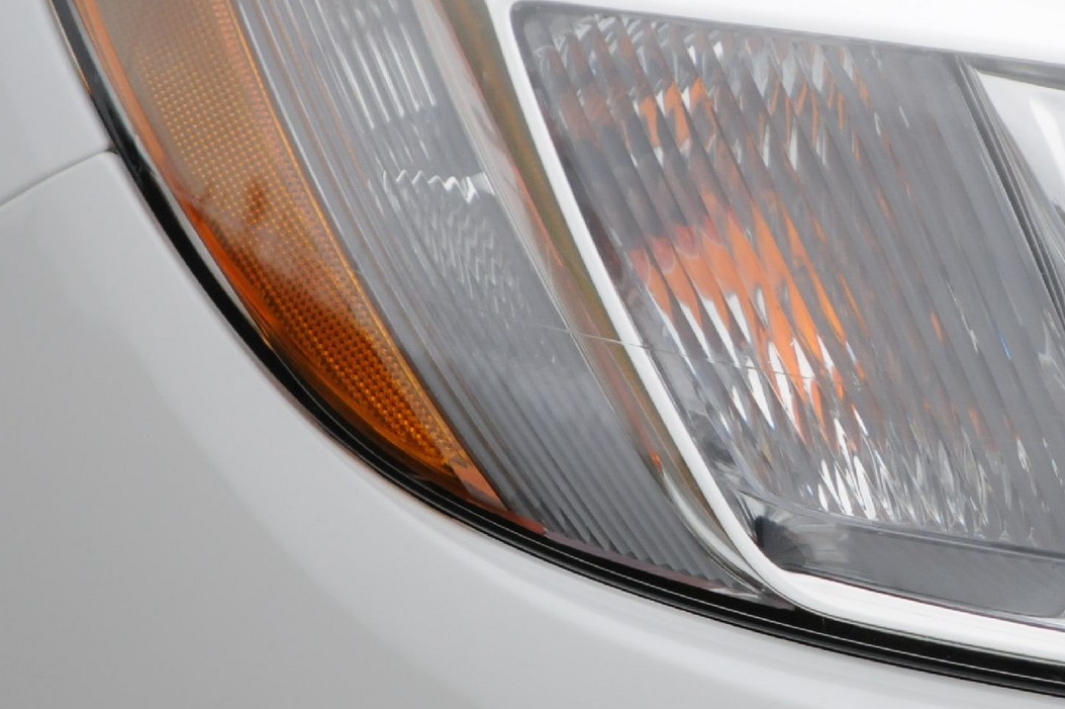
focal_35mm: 569
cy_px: 260
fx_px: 16819
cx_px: 1046
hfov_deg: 3.6
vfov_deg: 2.4
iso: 800
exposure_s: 1/1250
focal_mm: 160
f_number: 5.6
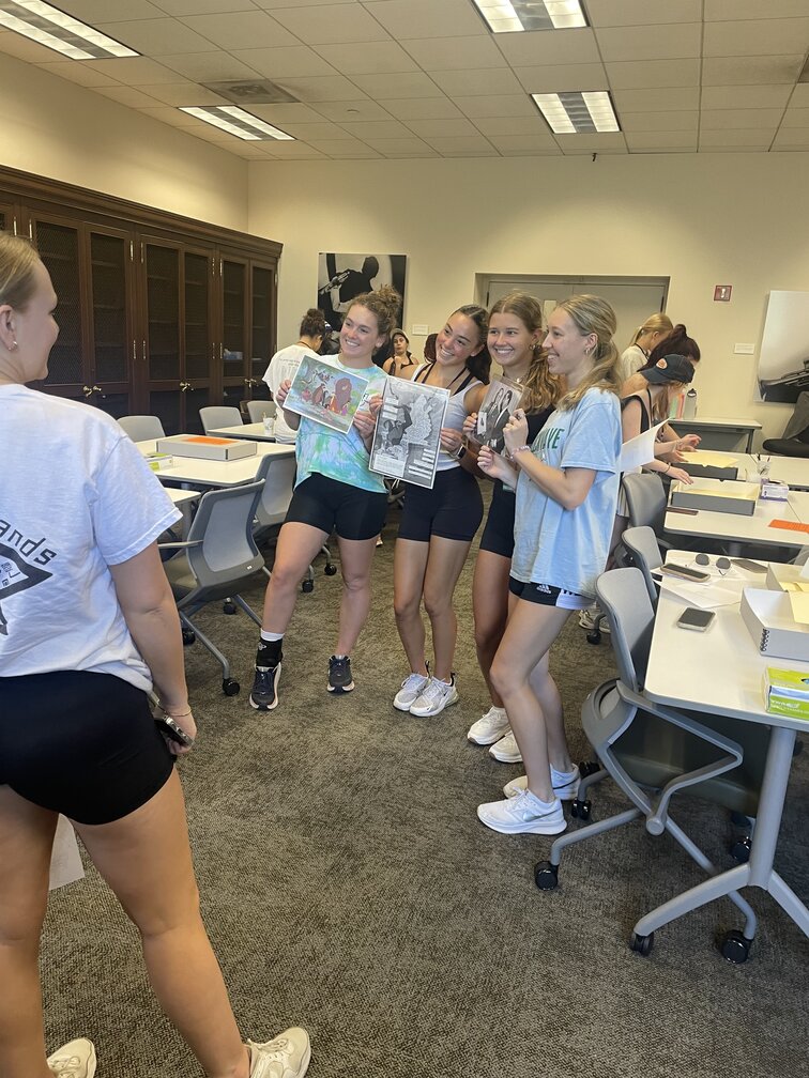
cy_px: 539
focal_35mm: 26
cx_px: 404
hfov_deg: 53.1
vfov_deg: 67.3
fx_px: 810
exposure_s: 1/60
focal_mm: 4.2
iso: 125
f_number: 1.6
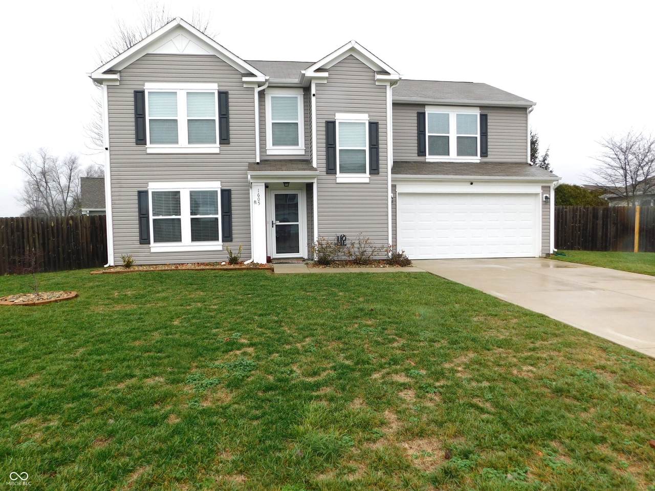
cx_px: 328
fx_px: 435
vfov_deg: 58.9
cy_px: 246
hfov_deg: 73.9
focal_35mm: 23
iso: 125
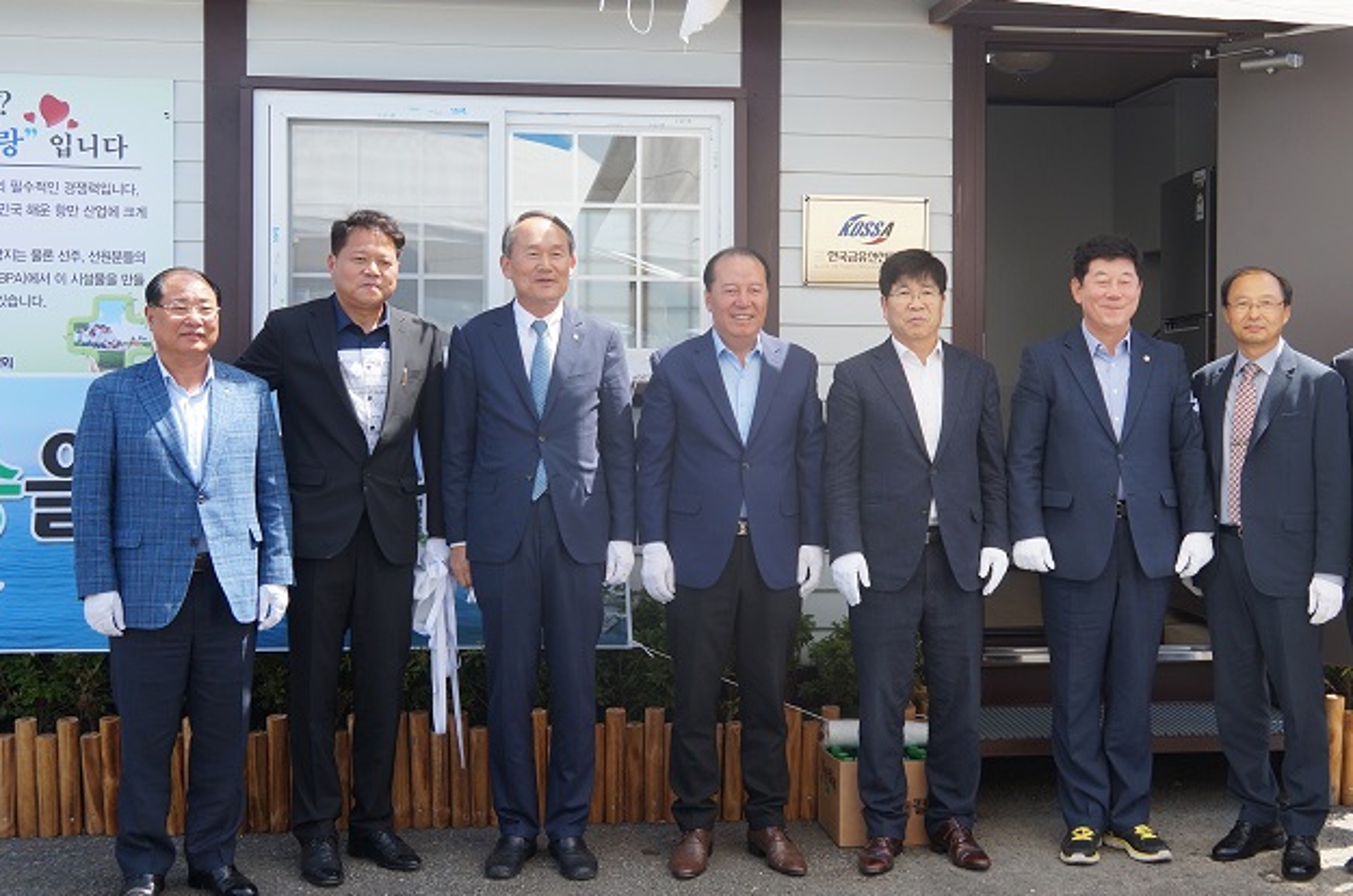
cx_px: 769
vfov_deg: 27.6
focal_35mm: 49
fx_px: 1823
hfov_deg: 40.6
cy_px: 404
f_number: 5.6
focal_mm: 27
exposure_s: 1/320
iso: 200
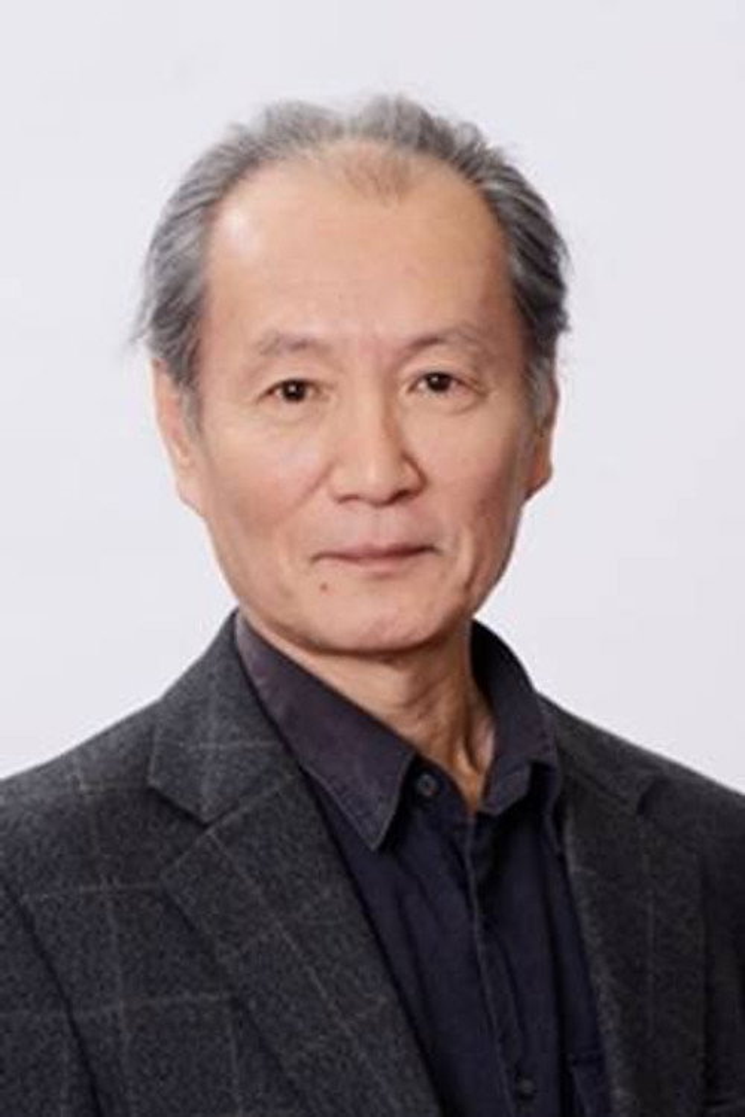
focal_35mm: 300
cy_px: 558
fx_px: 9312
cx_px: 372
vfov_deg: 6.9
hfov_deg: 4.6
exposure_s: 1/125
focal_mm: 200
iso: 200
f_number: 5.6
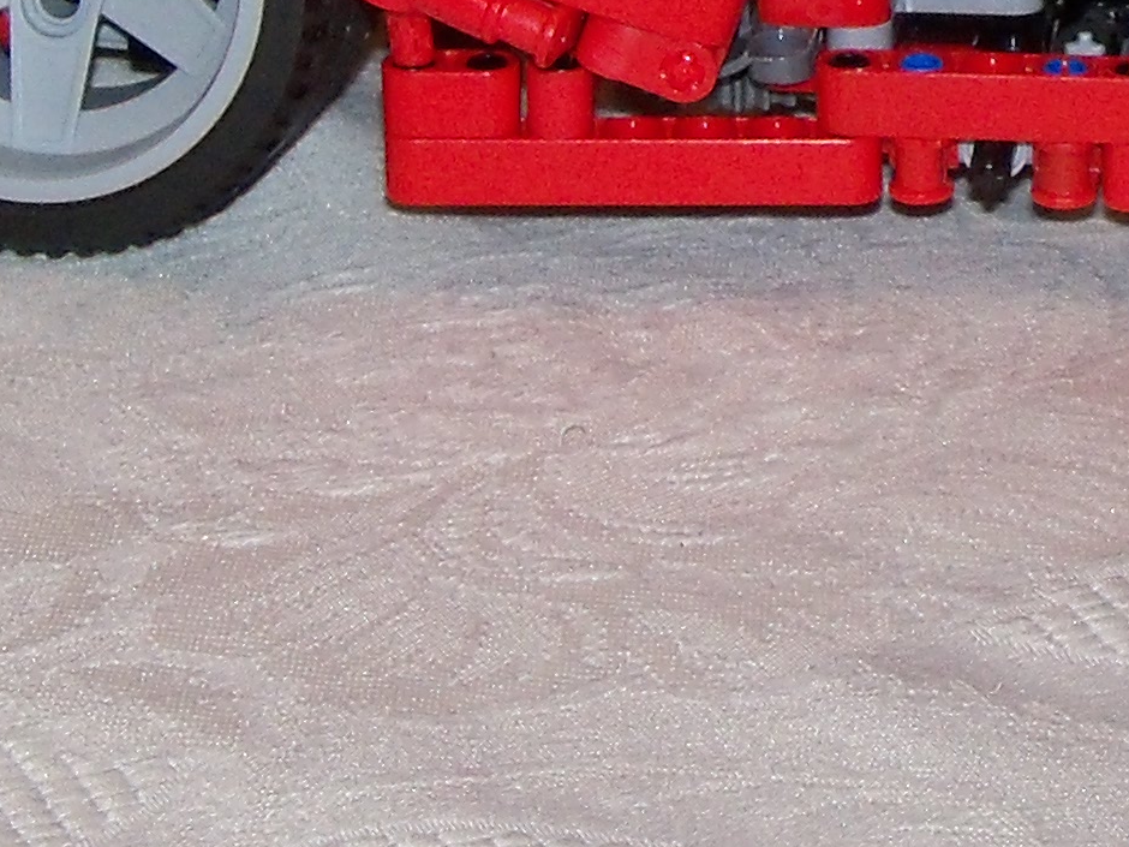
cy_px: -150
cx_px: 1339
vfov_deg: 9.0
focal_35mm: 163
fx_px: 5316
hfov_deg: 11.9
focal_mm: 7.5
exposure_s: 1/30
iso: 200
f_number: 3.7
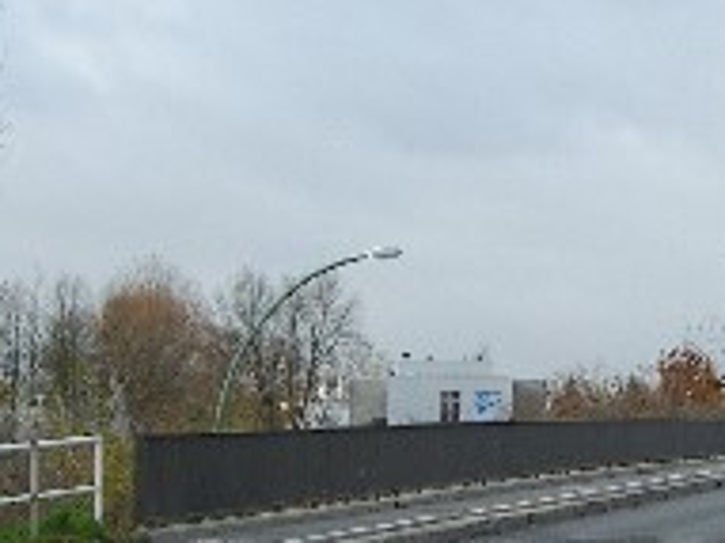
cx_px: 731
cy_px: 522
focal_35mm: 174
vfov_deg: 8.5
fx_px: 3642
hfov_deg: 11.3
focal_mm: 11.8
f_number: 5
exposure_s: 1/160
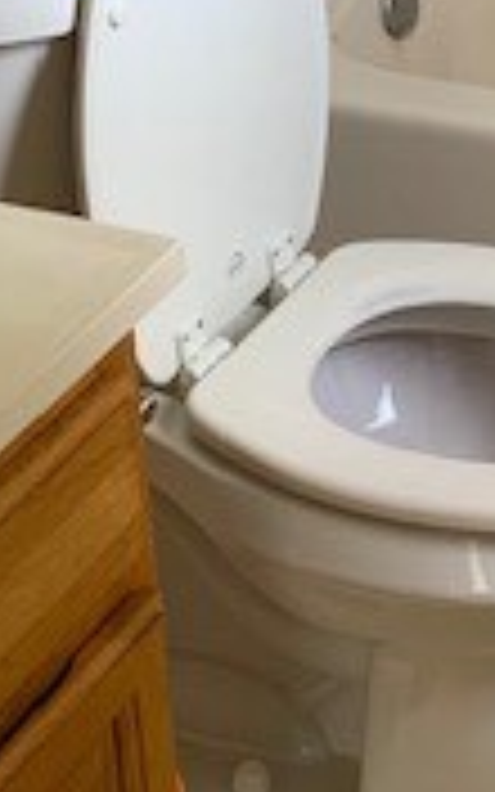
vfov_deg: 19.9
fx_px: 2158
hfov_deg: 12.8
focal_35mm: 100
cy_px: -63
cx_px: 590
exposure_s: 1/121
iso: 80
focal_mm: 4.25
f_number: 1.8
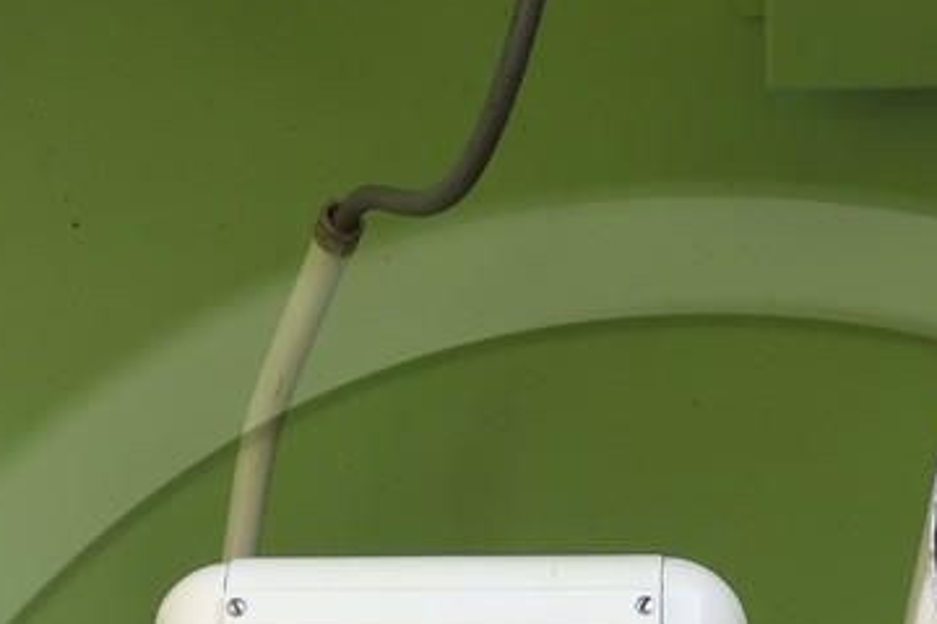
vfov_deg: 14.1
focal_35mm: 80
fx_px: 2082
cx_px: 713
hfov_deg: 25.0
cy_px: 1275
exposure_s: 1/250
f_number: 9
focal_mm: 18
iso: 200
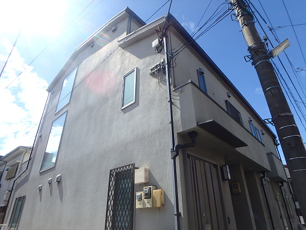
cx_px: 153
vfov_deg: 63.4
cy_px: 115
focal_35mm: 21
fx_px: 186
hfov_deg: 79.0
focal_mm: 3.7
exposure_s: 1/400
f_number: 6
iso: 125
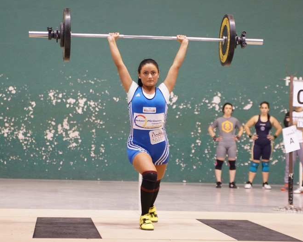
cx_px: 154
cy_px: 120
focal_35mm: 96
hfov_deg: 20.0
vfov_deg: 16.0
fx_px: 861
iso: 2500
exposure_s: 1/250
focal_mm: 56
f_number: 2.8
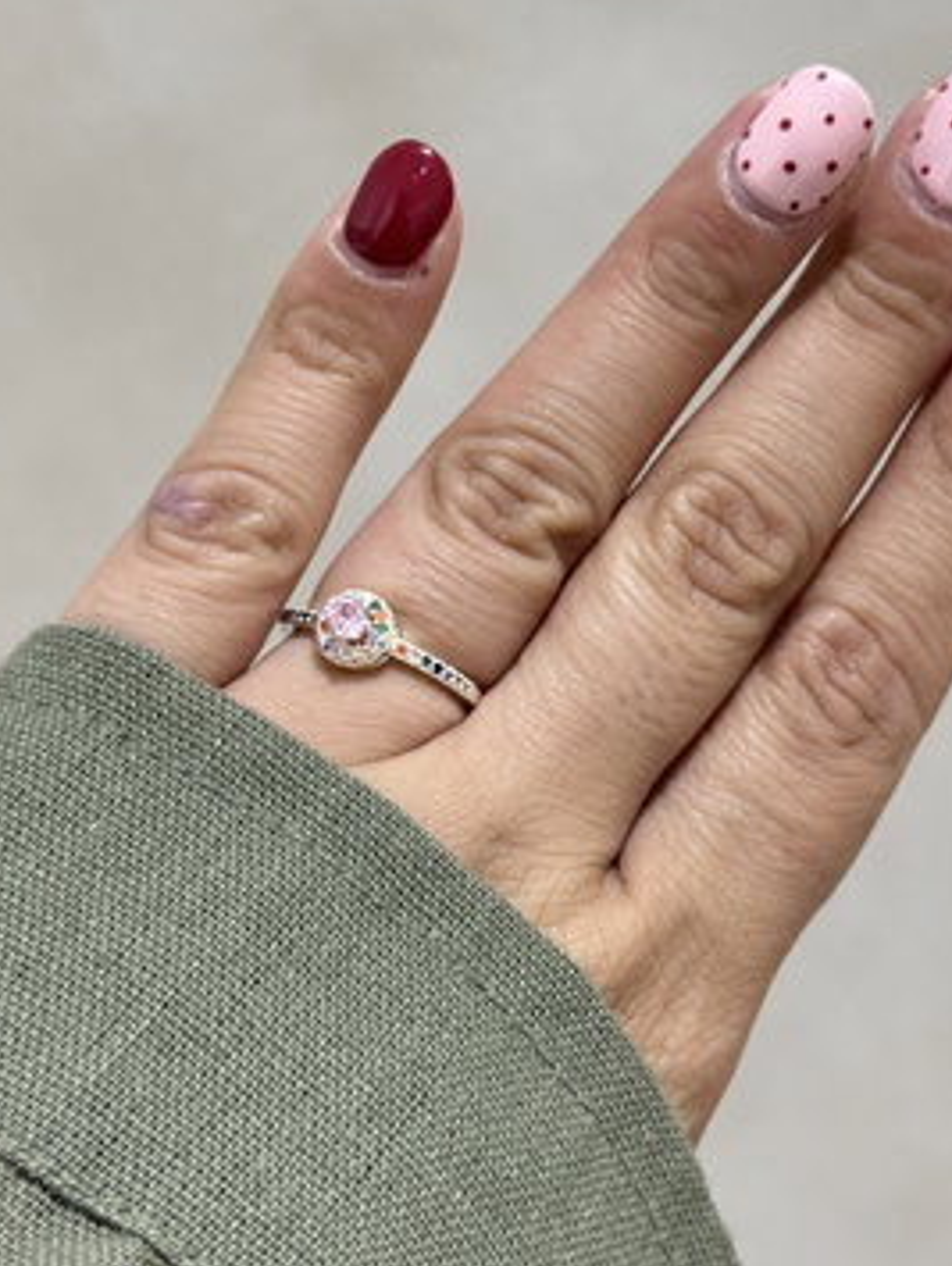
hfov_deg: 20.4
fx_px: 2635
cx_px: 606
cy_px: 537
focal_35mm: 72
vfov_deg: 27.0
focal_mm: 6.76
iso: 100
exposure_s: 1/50
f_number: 1.78
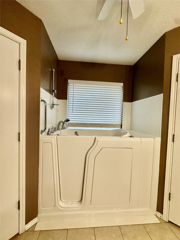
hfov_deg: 85.7
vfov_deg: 102.1
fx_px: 97
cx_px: 90
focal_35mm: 14
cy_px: 120
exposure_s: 1/120
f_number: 2.2
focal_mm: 2.22
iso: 125
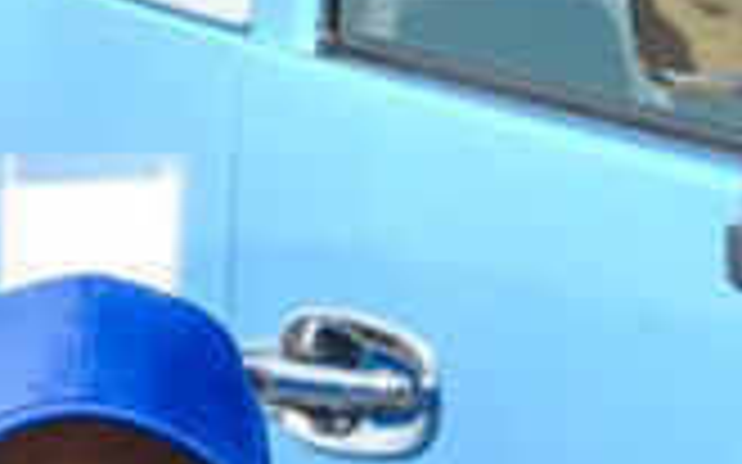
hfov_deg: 4.0
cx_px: 818
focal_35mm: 520
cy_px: 766
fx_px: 10512
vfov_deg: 2.5
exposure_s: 1/800
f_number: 4.5
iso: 125
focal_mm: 42.74
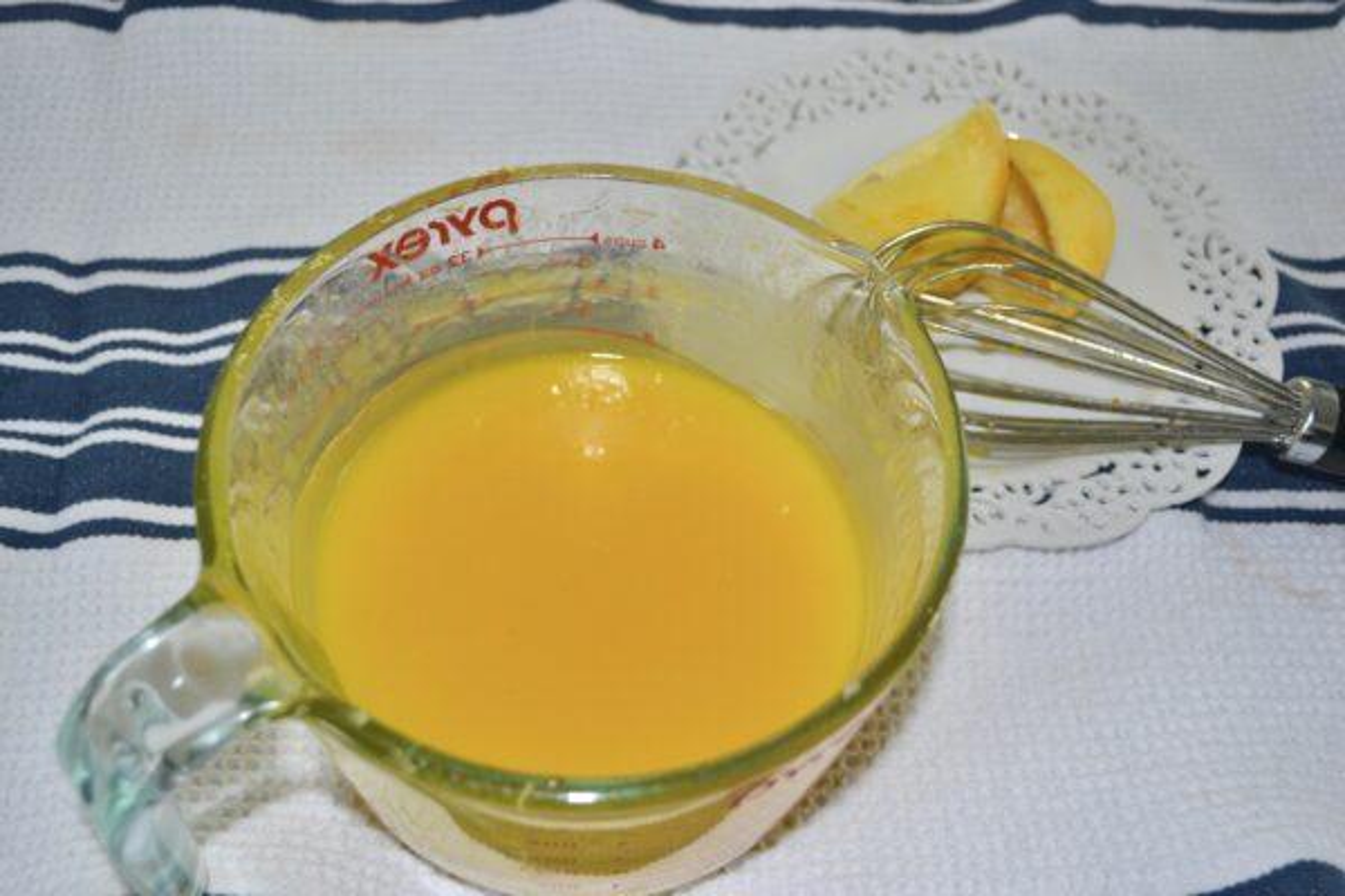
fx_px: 1457
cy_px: 448
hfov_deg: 49.6
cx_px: 672
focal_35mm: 39
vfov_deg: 34.2
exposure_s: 1/60
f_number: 4.2
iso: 250
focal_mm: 26
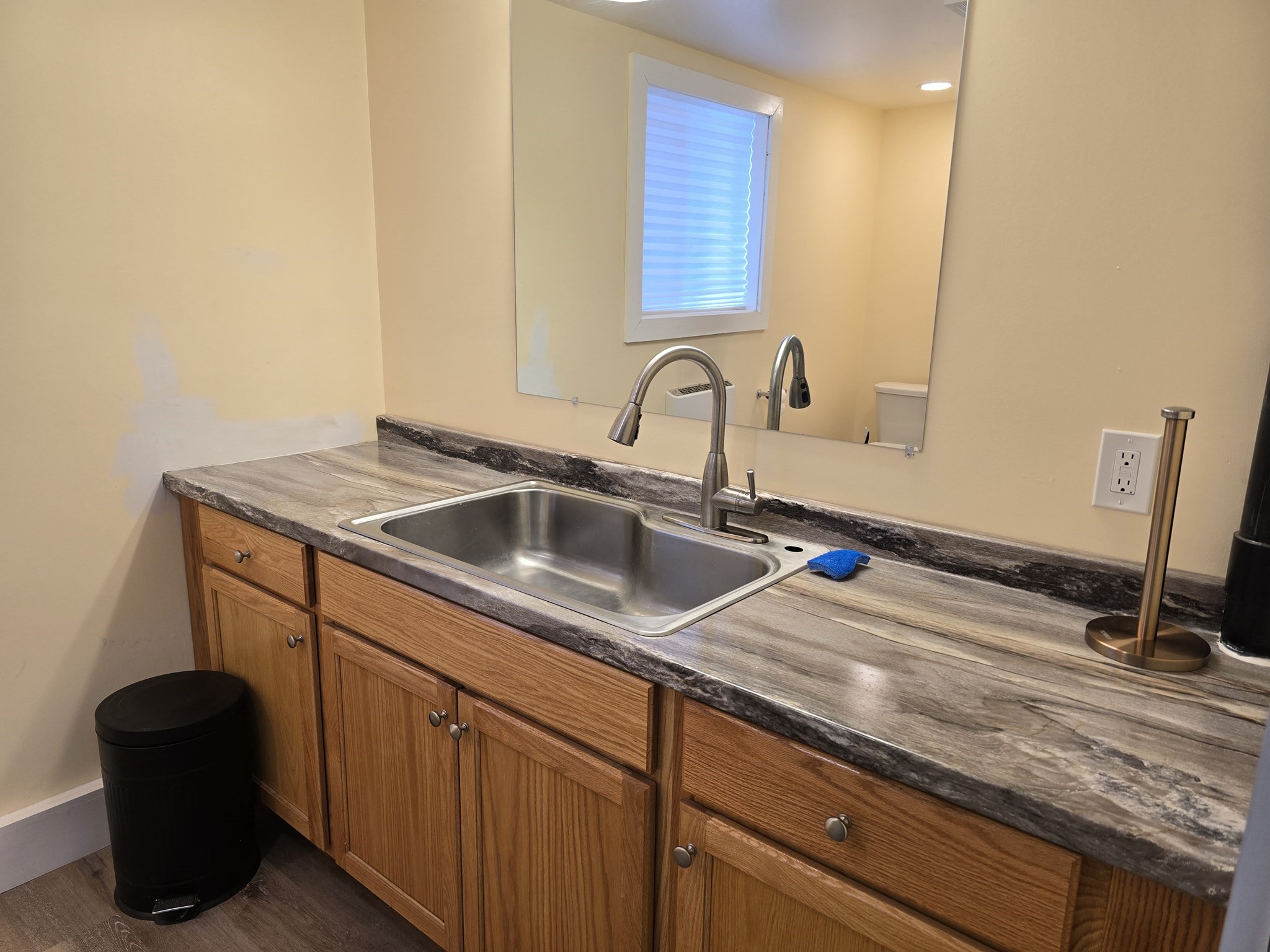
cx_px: 635
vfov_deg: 58.9
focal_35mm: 23
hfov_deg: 73.9
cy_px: 476
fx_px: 844
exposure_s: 1/120
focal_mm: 6.3
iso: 100
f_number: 1.7
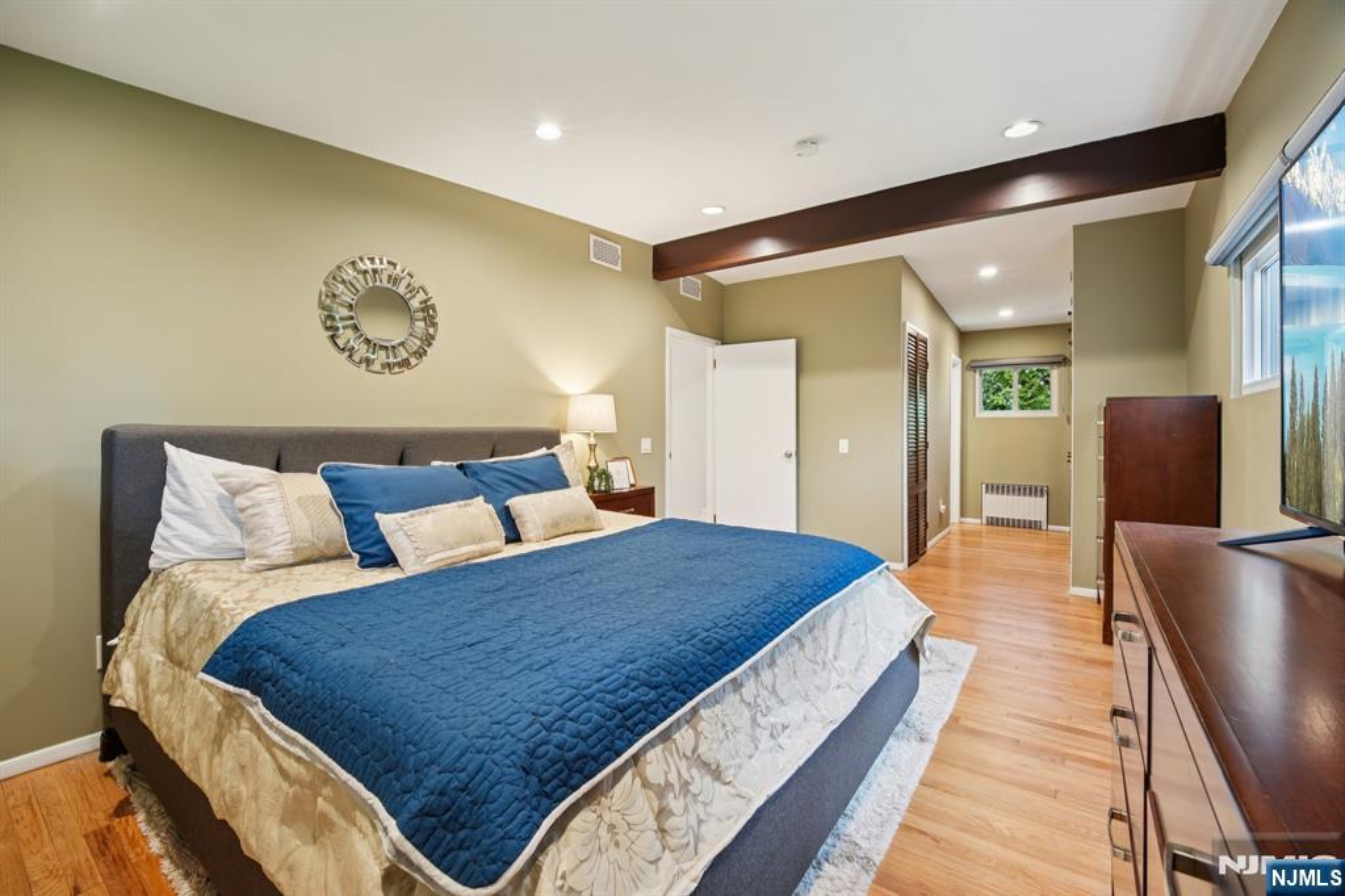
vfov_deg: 81.2
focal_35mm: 14
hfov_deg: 104.3
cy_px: 448
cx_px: 672
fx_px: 523
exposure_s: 1/2.5
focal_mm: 14
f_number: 9
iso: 400
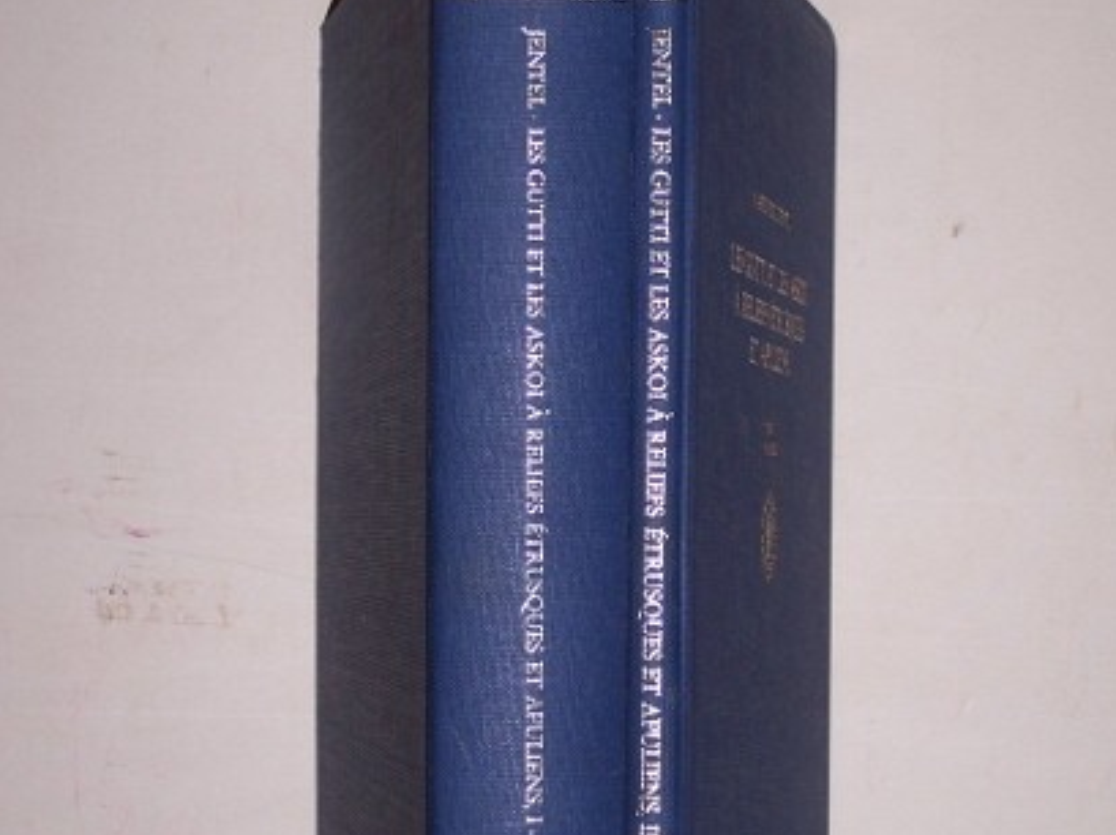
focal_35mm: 101
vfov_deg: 14.6
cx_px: 561
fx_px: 3253
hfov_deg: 19.5
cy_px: 508
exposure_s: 1/60
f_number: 3.2
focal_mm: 12.4
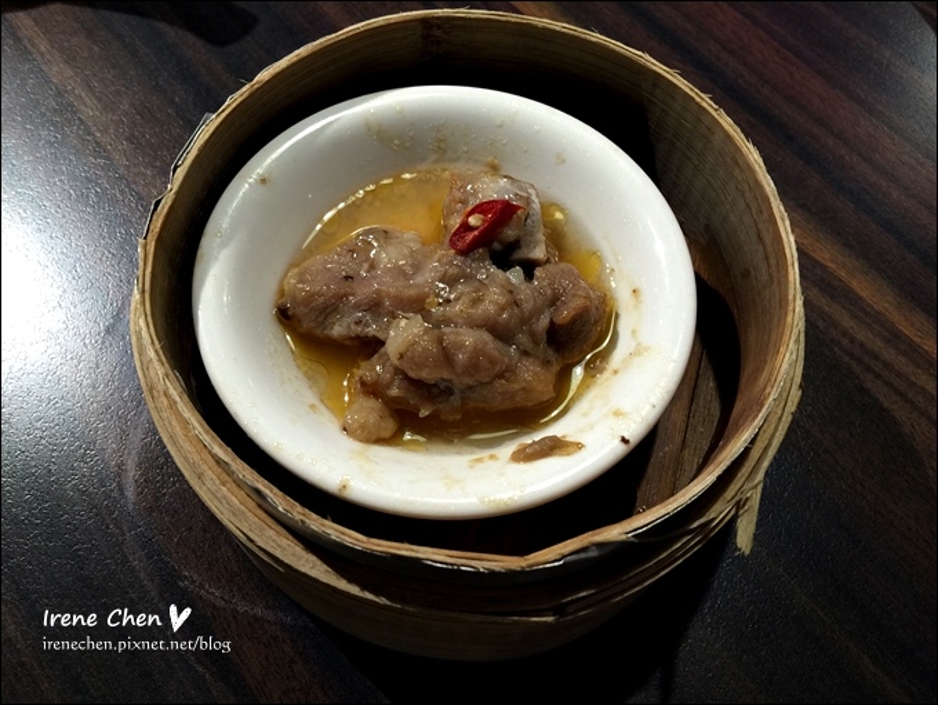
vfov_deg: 48.3
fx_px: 786
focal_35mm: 29
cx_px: 469
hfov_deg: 61.6
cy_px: 352
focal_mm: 4.15
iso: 40
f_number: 2.2
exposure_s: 1/15
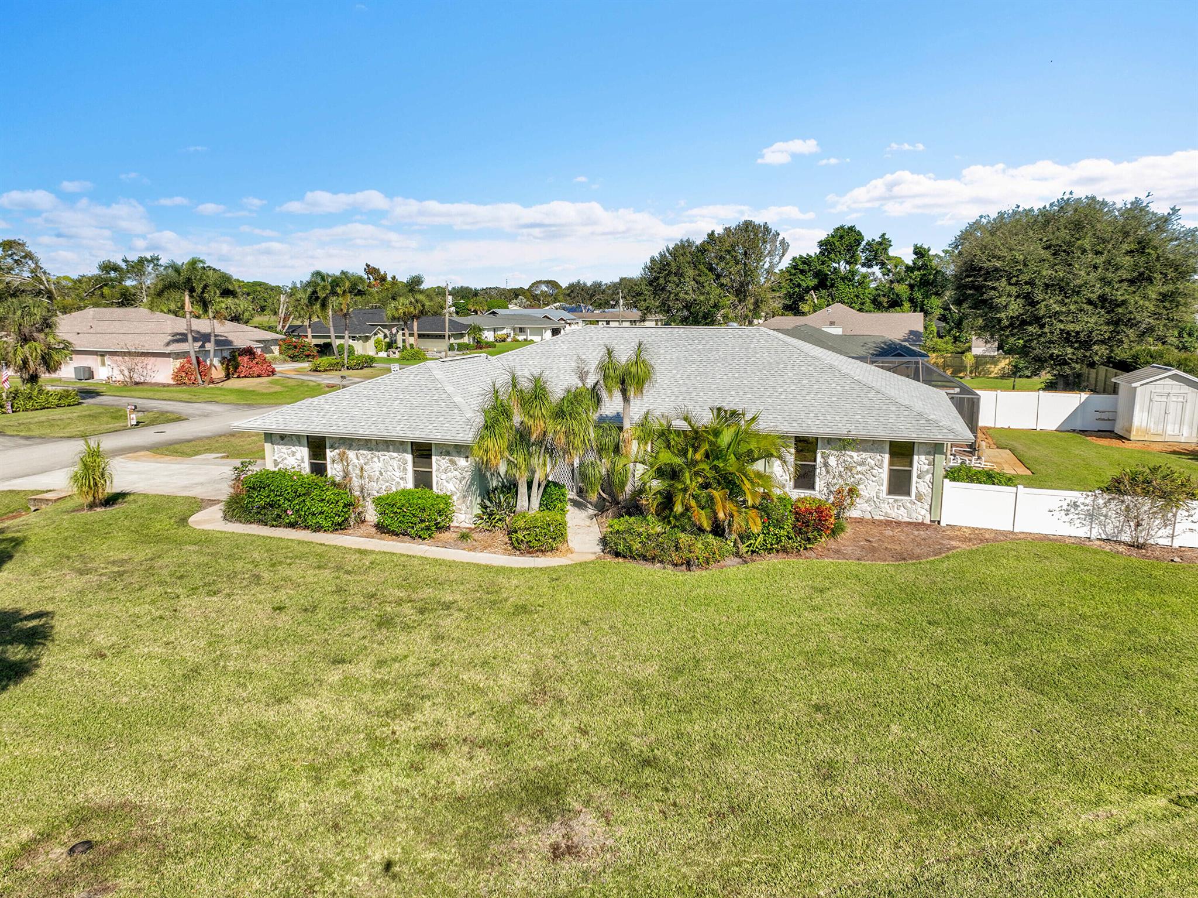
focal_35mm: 24
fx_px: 830
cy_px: 449
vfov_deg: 56.8
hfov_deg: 71.6
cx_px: 599
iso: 100
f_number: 2.8
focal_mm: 12.29
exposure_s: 1/2000
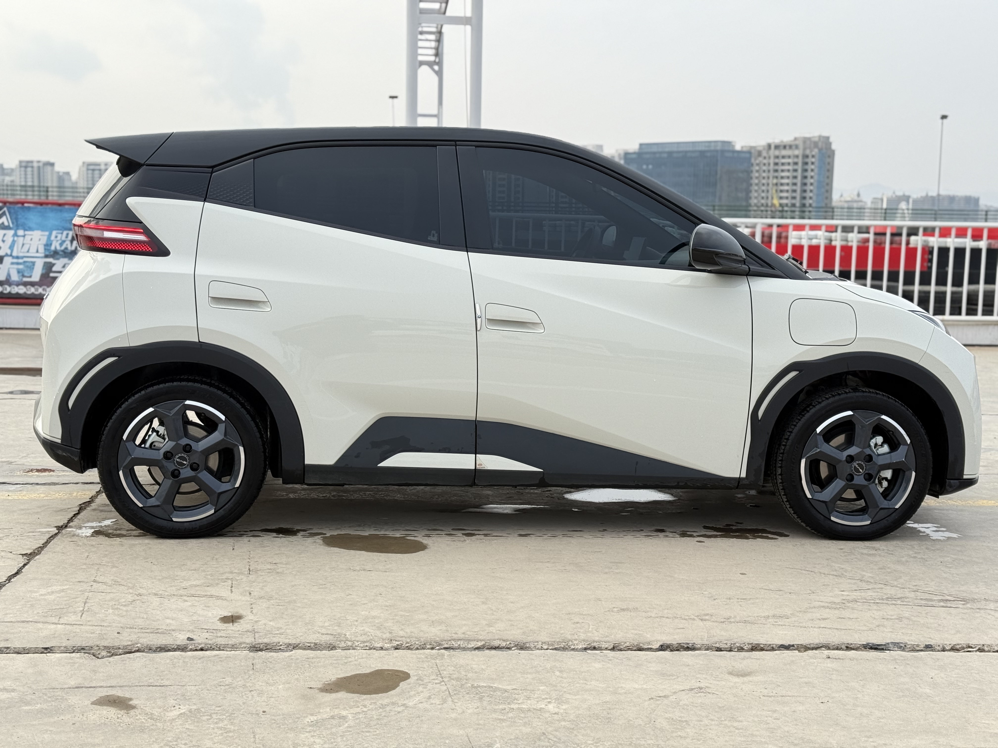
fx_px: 1384
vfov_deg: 30.3
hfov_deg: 39.7
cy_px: 374
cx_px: 499
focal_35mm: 48
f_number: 1.78
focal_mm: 6.76
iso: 80
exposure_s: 1/987
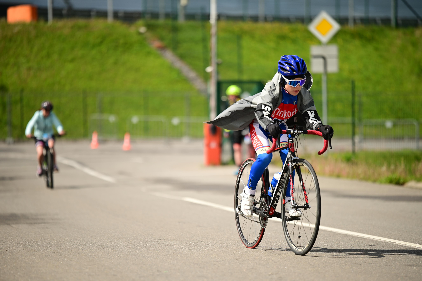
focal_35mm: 200
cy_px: 140
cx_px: 211
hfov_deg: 10.3
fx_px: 2343
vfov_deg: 6.9
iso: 200
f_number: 2.8
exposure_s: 1/3200
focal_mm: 200
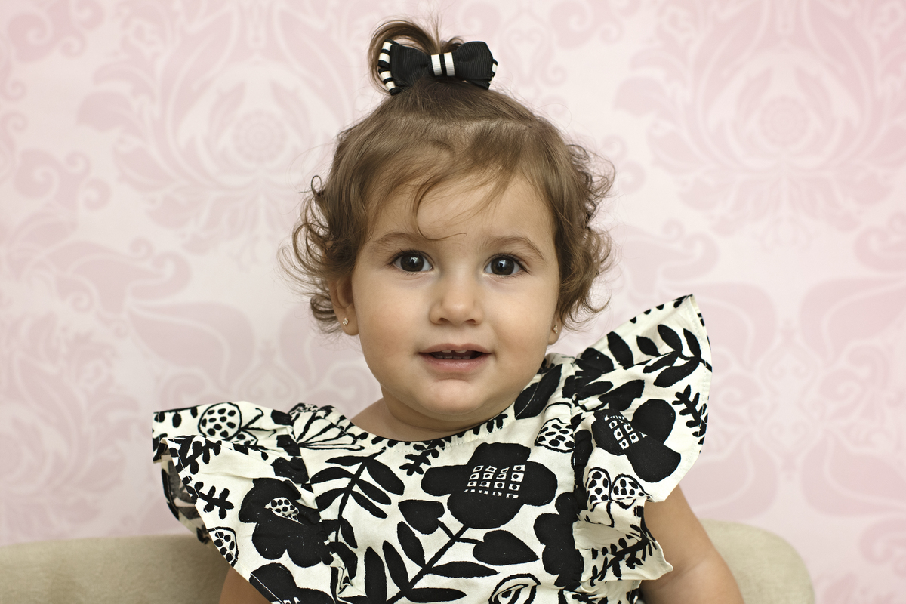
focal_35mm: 52
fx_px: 1321
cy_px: 302
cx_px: 453
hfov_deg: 37.9
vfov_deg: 25.8
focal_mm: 35
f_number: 4
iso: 400
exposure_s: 1/250
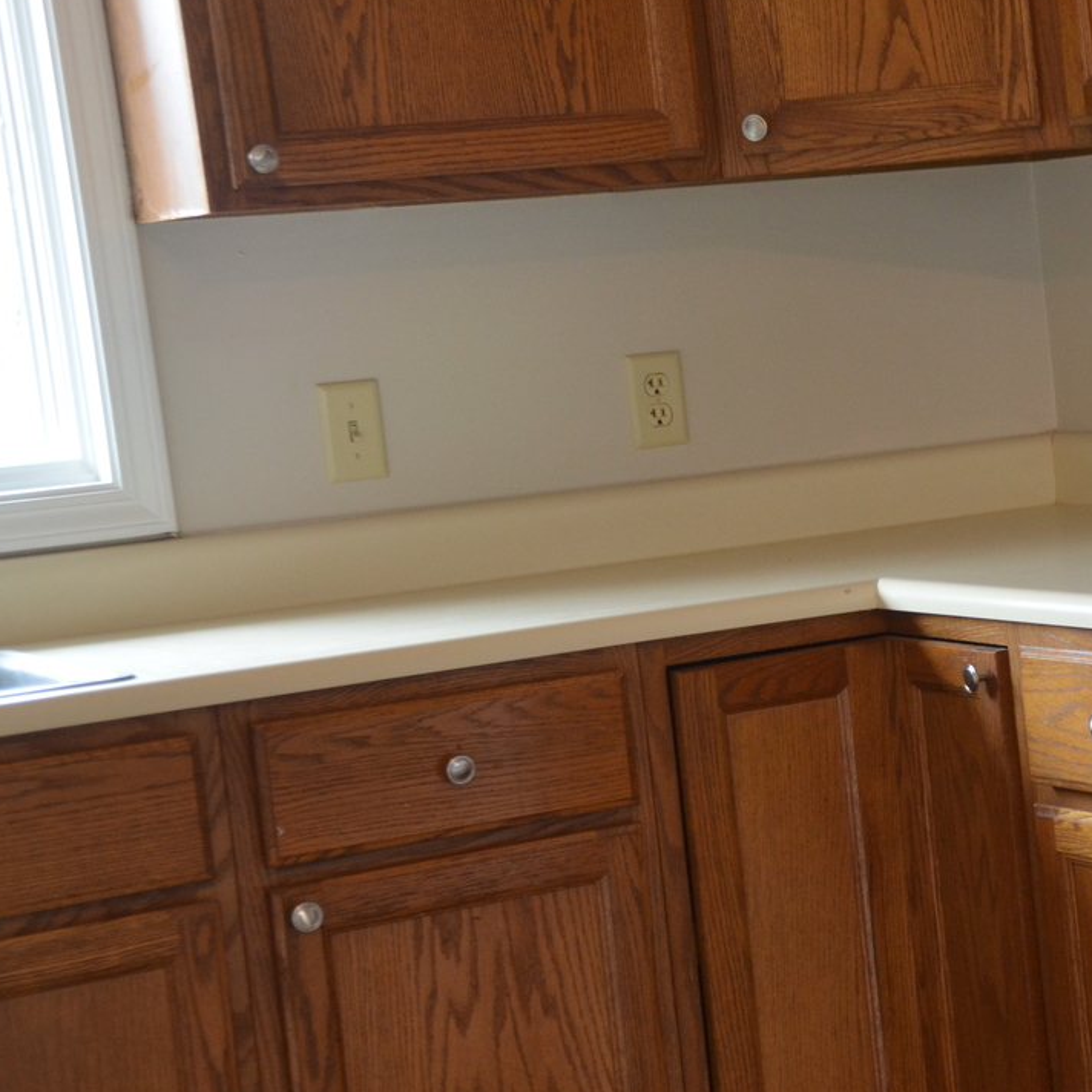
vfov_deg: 17.1
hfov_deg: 16.5
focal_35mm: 102
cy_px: 610
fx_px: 3639
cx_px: 1202
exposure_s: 1/60
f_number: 4.5
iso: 800
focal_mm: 35
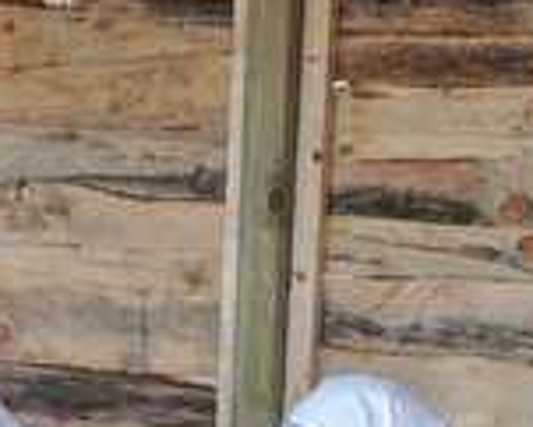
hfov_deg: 13.8
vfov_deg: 10.9
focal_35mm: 133
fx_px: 2099
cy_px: 752
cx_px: -194
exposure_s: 1/125
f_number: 6.3
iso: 1000
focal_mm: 22
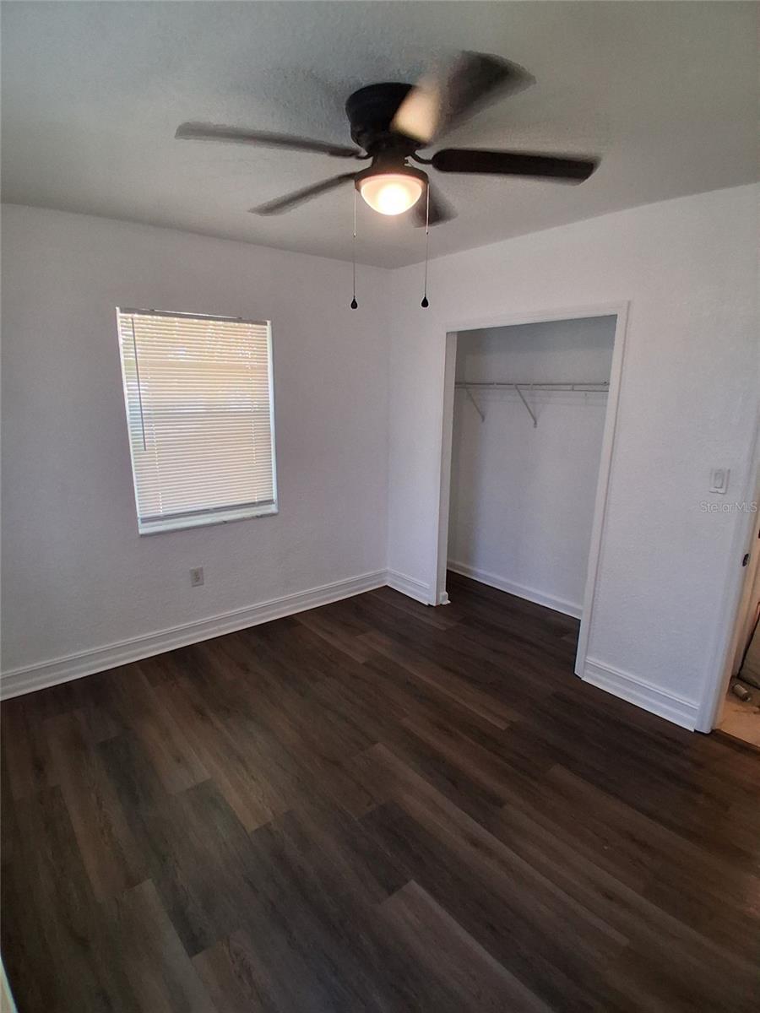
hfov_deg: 74.7
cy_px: 506
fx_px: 498
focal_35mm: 17
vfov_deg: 91.0
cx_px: 380
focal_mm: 1.4
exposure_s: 1/40
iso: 100
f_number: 2.2
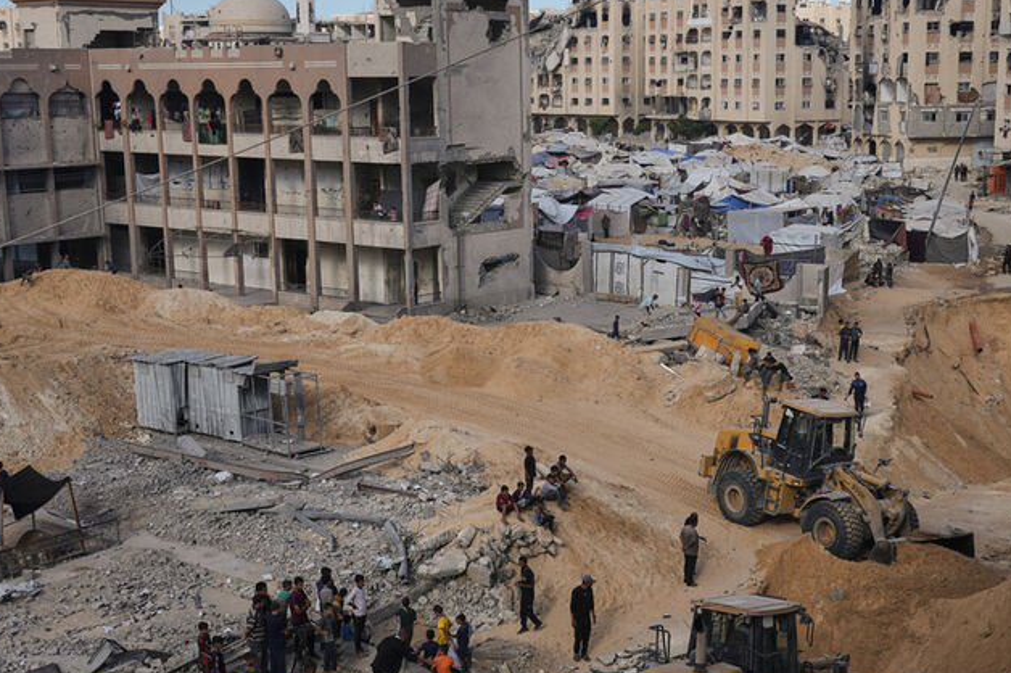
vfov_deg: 27.5
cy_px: 366
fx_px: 1375
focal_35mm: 49
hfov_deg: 40.2
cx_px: 597
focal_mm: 33
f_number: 5
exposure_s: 1/1000
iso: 125
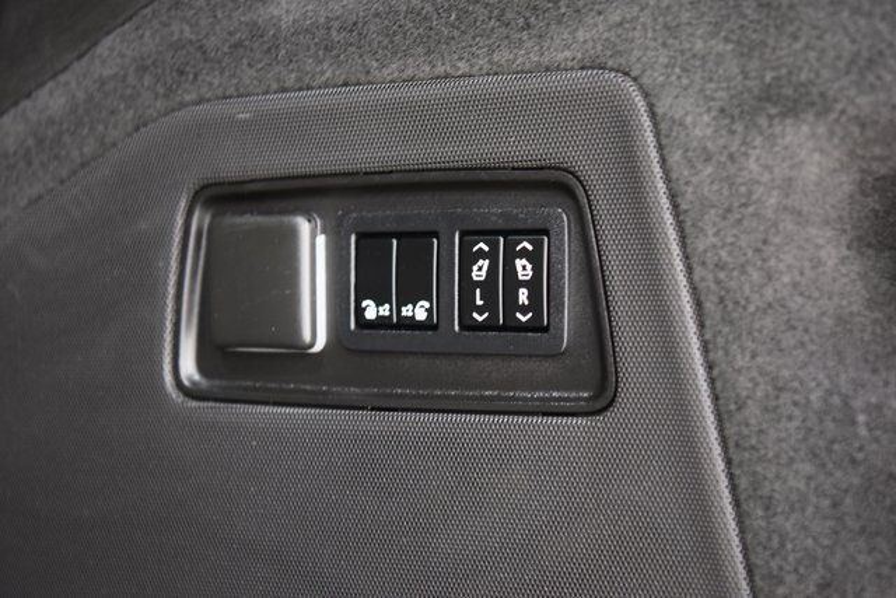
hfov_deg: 28.1
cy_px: 299
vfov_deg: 18.9
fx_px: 1792
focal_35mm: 72
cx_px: 448
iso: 1600
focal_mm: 48
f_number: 2.8
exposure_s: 1/2.5
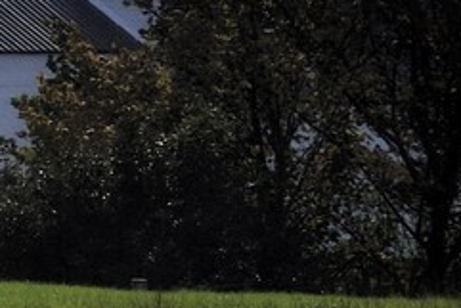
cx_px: -920
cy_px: -233
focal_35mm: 1129
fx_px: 14466
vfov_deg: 1.2
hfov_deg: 1.8
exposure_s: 1/200
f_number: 18
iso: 200
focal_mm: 170
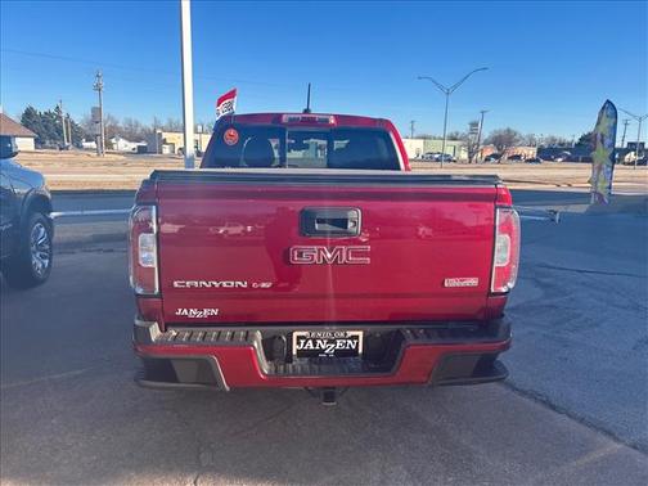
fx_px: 487
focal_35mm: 26
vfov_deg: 53.1
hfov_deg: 67.3
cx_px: 324
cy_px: 243
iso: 50
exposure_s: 1/1934
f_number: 1.5
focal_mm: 5.7
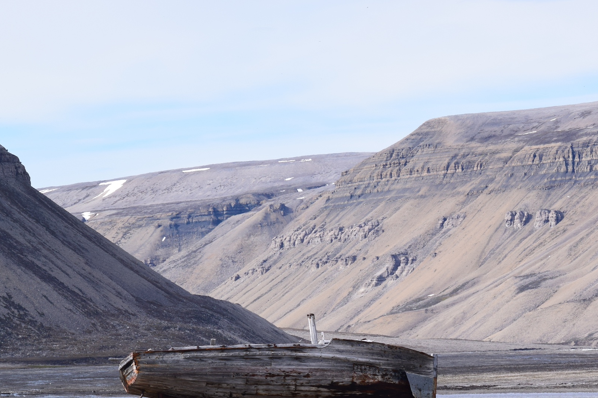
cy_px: 285
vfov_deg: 5.6
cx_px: 414
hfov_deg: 8.4
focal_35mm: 246
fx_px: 4086
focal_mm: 110
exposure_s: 1/500
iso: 400
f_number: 11
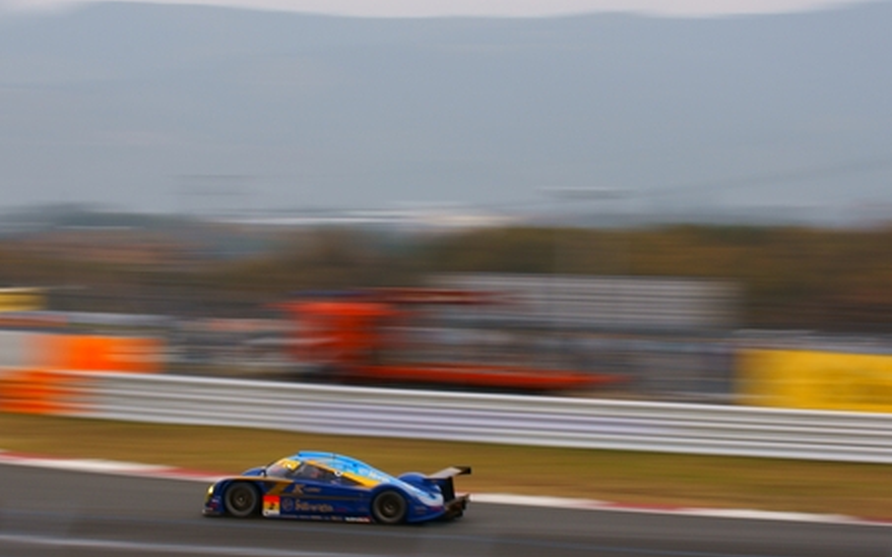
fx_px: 3670
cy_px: 301
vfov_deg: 8.7
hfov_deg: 13.8
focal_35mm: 151
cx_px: 327
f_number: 18
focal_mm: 70
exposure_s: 1/20
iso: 100
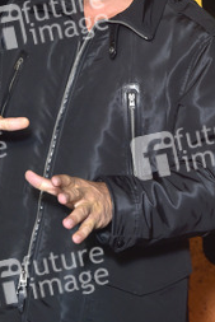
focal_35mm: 98
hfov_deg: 14.0
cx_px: 81
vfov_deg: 20.7
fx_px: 877
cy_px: 87
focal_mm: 62
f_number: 6.3
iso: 640
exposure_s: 1/250
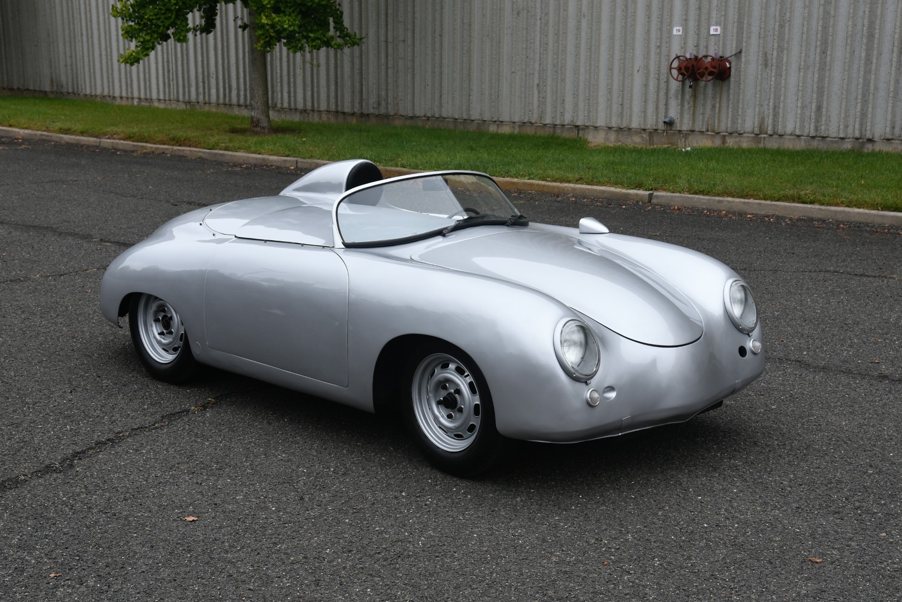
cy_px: 301
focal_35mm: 46
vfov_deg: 29.3
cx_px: 451
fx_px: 1153
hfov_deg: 42.7
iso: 250
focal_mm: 46
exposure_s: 1/250
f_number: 8
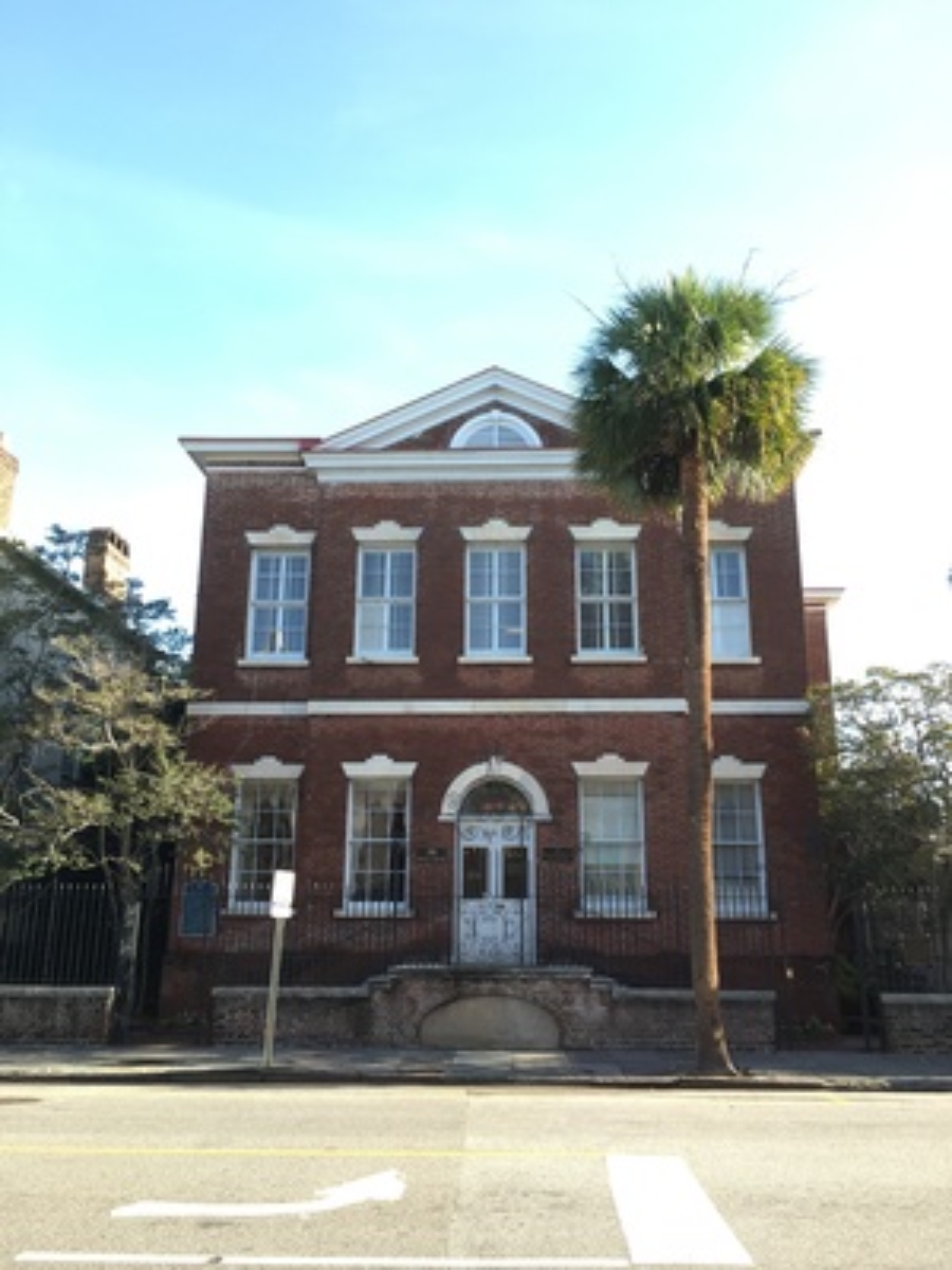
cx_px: 476
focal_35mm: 29
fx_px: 1063
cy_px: 635
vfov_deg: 61.7
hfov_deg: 48.2
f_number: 2.2
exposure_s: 1/177
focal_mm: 4.15
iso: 25
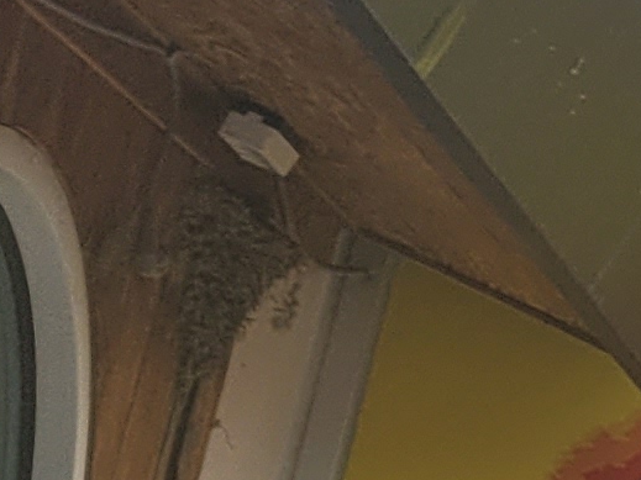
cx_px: 2433
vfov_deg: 7.3
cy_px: 175
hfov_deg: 7.4
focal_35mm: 202
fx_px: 3740
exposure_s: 1/428
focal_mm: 5.4
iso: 40
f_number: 1.8
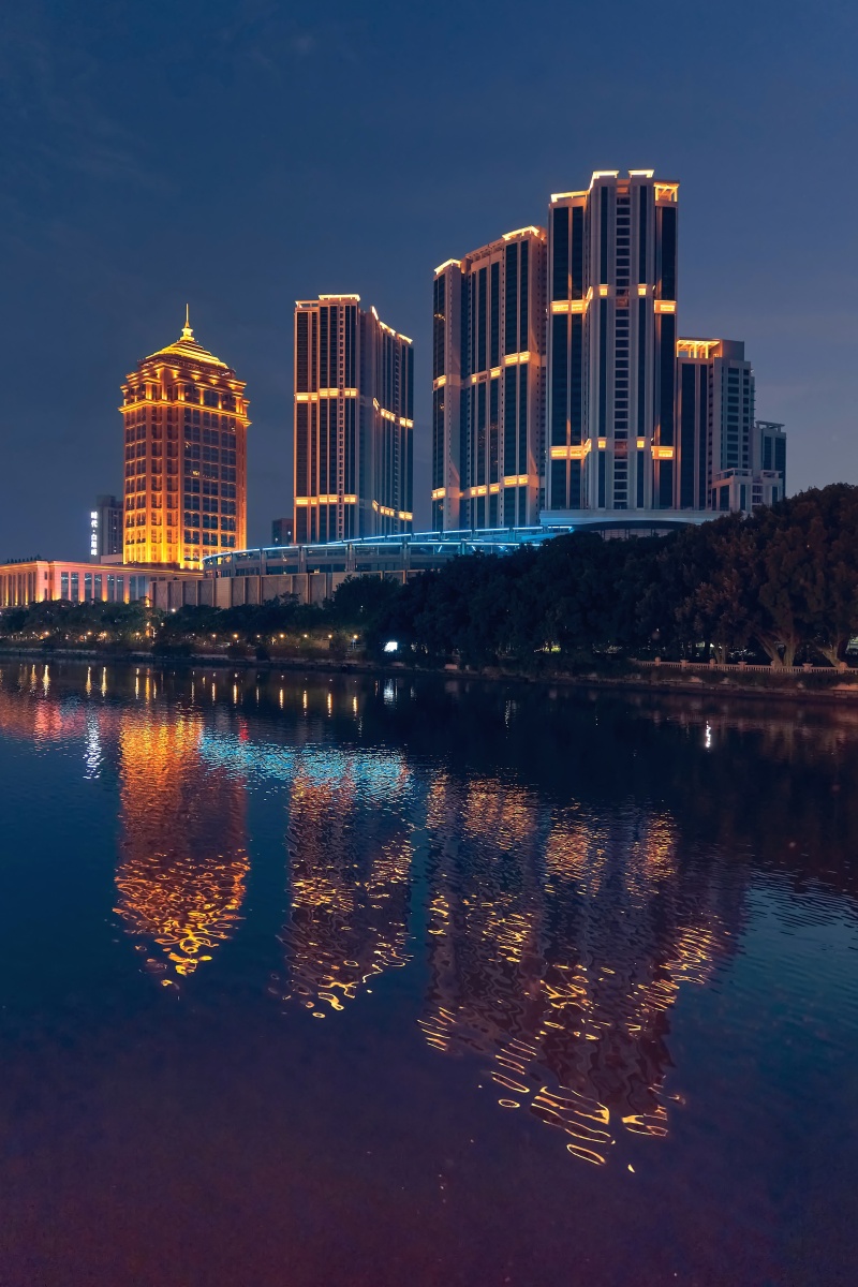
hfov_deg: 53.1
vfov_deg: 73.7
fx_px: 858
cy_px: 644
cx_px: 429
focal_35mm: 24
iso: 1250
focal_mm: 24
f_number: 2.8
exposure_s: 1/30
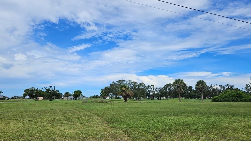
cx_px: 126
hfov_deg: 71.9
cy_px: 79
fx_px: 173
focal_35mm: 26
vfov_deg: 44.3
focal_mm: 5.4
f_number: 1.8
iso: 25
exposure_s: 1/4385
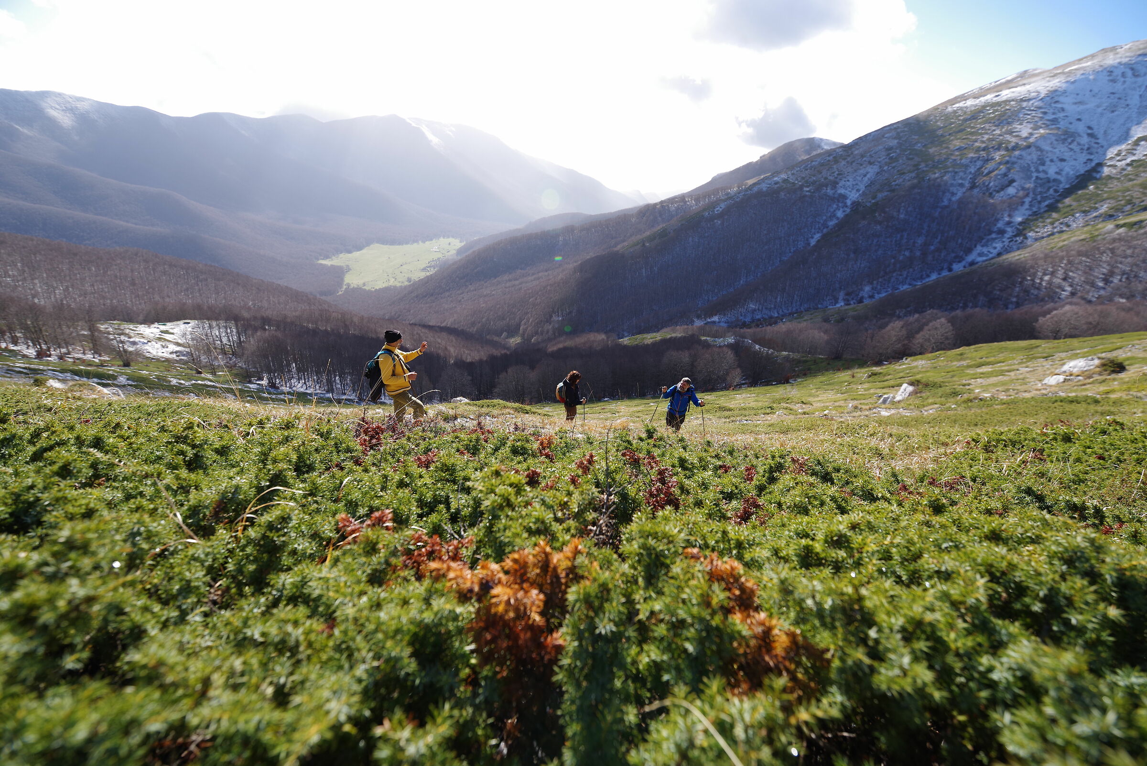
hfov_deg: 100.4
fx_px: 478
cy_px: 383
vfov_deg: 77.4
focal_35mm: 15
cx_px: 574
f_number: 4
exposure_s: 1/320
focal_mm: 15
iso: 100
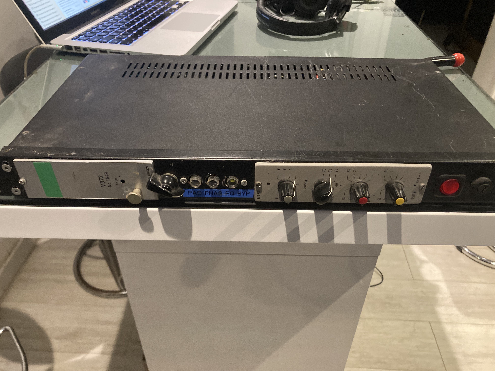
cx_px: 248
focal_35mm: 28
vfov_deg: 49.7
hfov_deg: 63.4
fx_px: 400
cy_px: 186
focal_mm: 3.99
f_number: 1.8
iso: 500
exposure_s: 1/25
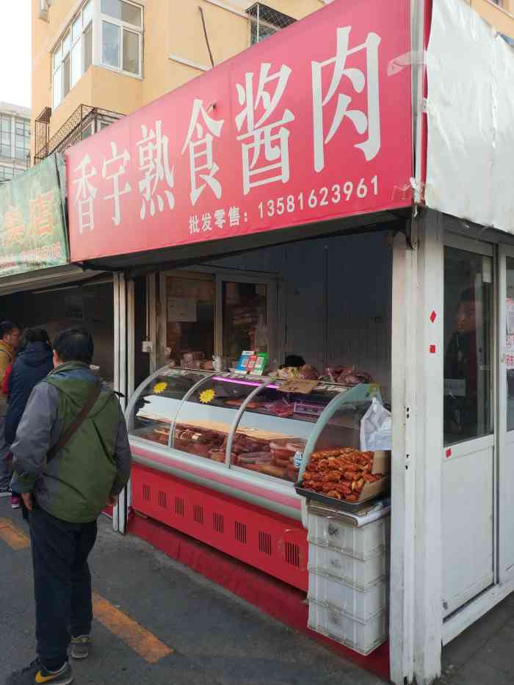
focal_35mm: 32
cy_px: 342
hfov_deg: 44.2
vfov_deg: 56.8
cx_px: 257
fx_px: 633
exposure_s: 1/250
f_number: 2
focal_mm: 4.5
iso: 151
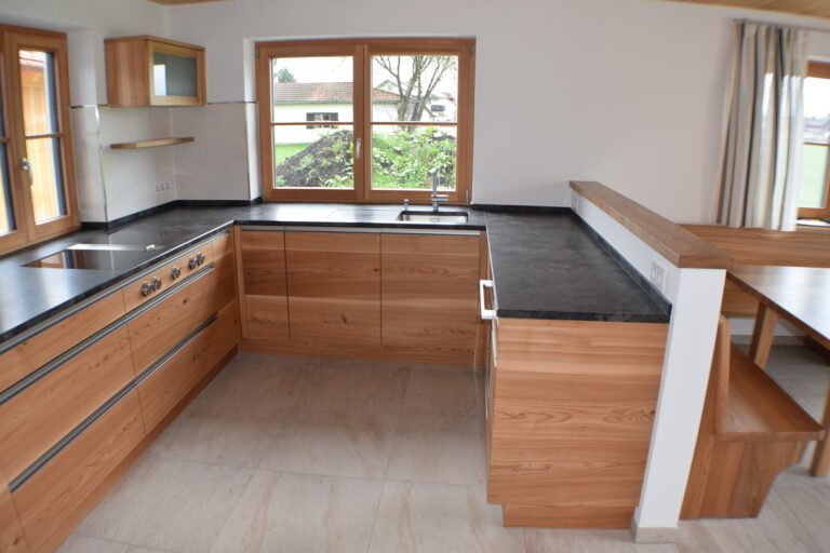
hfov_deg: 57.2
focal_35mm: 33
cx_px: 415
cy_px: 276
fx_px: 761
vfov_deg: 40.0
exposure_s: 1/125
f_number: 5.6
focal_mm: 22
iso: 800
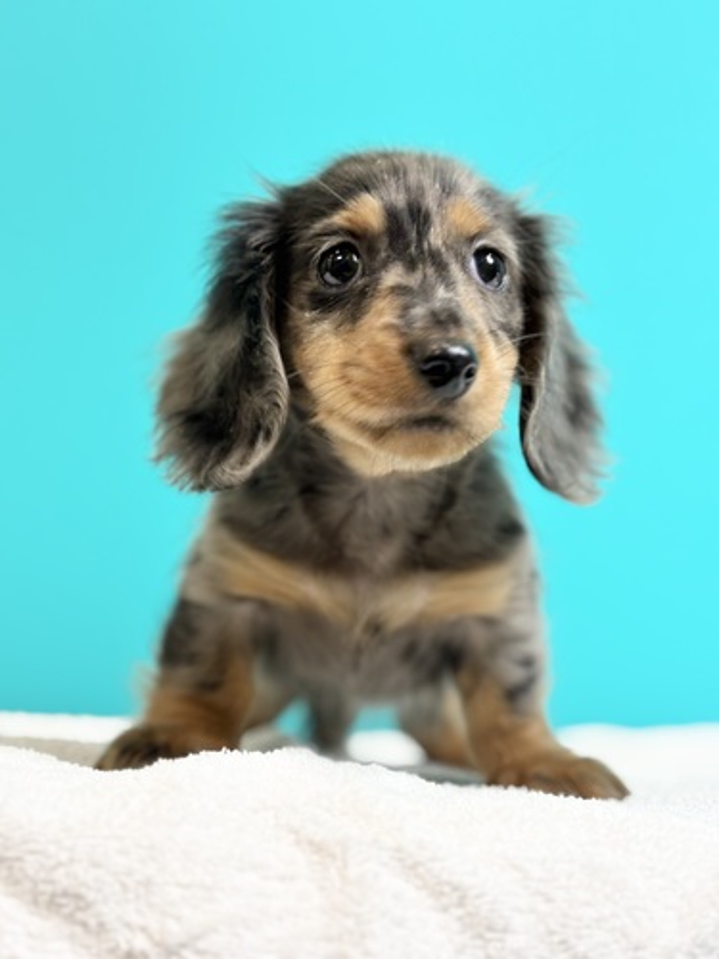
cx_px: 360
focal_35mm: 52
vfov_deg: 36.8
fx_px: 1440
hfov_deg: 28.0
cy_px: 480
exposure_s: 1/50
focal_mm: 5.96
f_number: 1.6
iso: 64
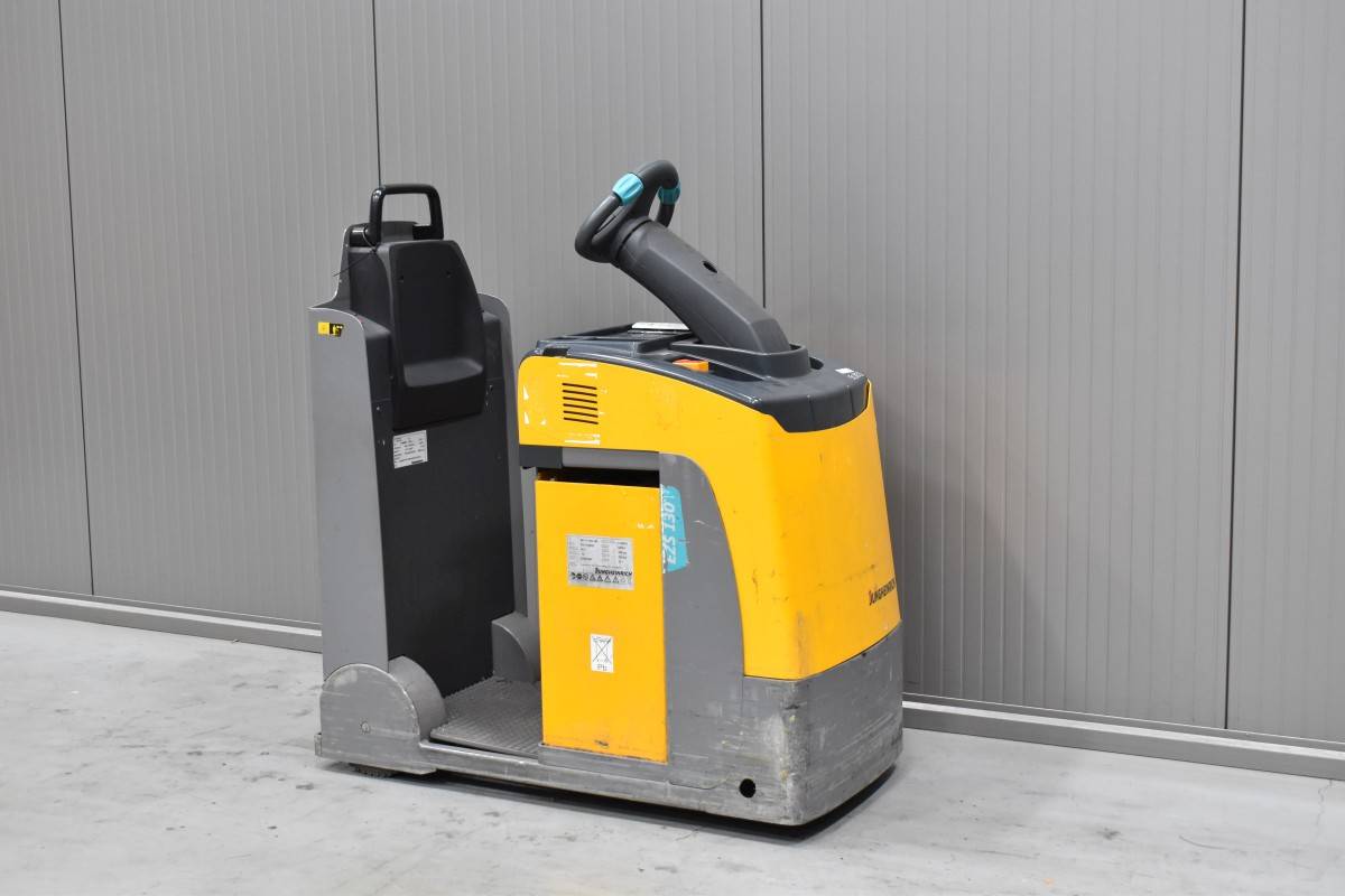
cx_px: 672
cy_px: 448
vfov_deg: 26.5
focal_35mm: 51
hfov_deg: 38.9
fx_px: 1905
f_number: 5.6
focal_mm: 34
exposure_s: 1/30
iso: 1600
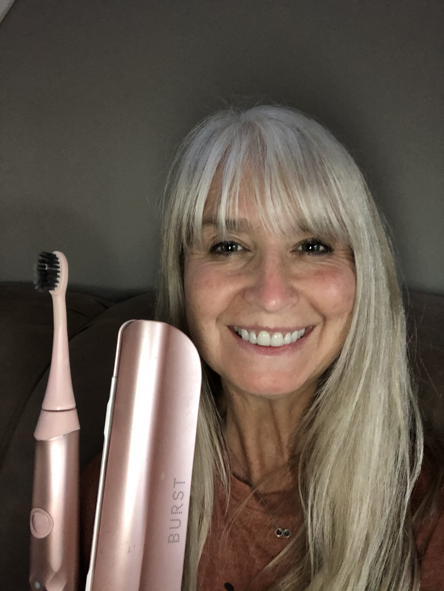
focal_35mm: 32
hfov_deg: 44.2
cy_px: 296
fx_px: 547
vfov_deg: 56.8
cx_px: 222
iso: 250
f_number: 2.2
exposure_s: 1/30
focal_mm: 2.87
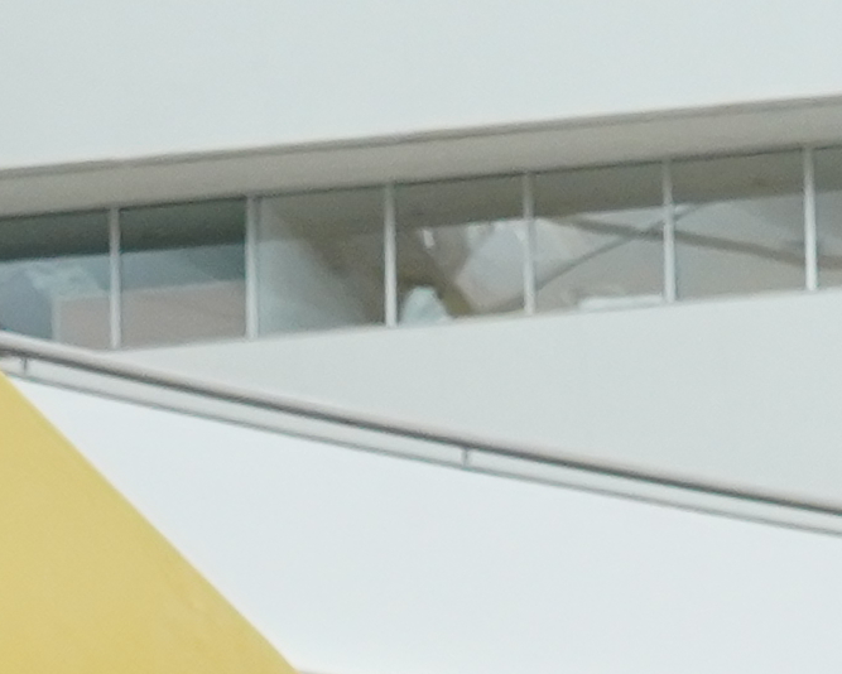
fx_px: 7154
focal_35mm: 287
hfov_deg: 6.7
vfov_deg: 5.3
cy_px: 1444
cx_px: 564
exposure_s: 1/200
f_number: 5
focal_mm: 34
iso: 2000
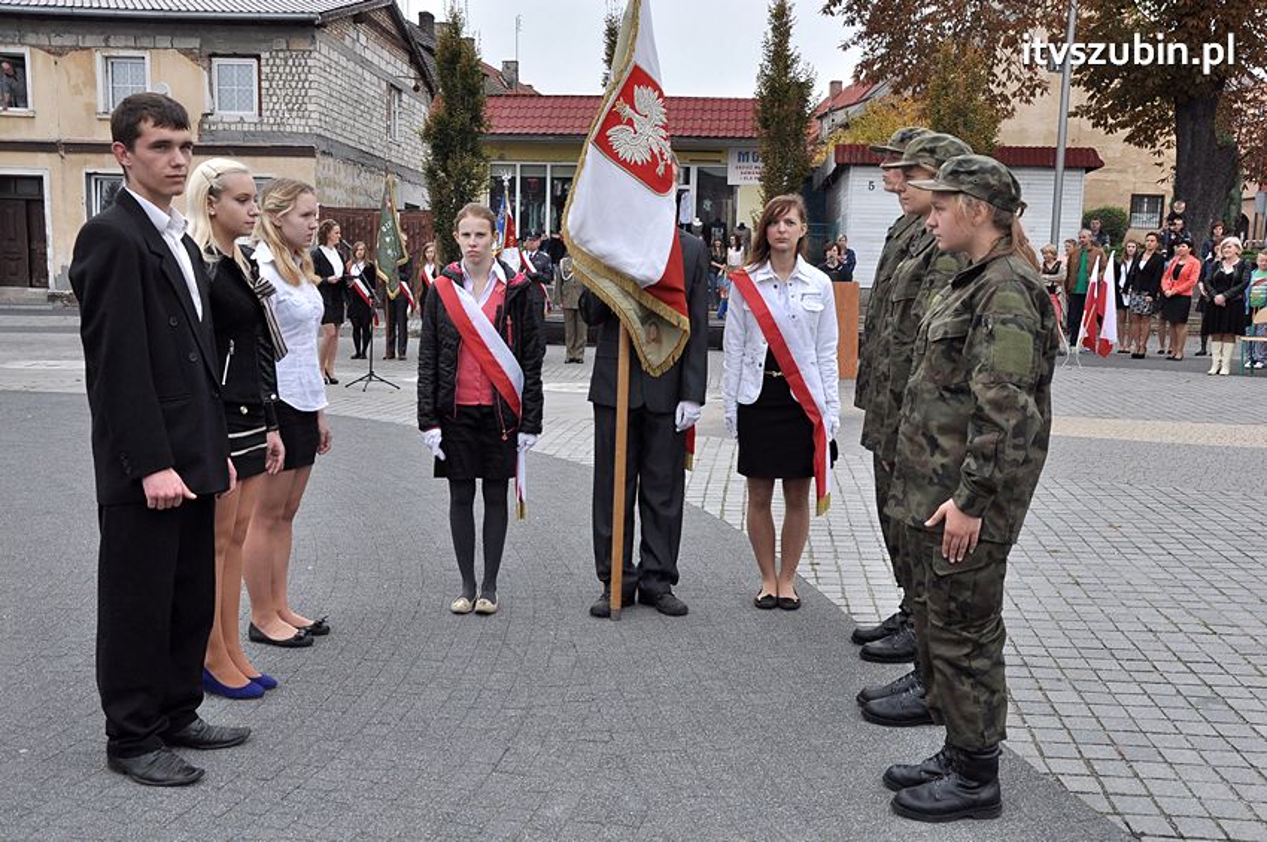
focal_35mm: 33
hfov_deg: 57.3
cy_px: 421
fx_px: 1160
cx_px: 634
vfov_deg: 39.9
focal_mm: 22
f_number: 9
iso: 500
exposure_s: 1/320
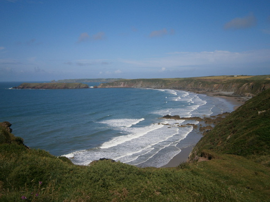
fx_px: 281
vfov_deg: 39.7
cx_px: 135
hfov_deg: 51.4
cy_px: 101
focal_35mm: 36
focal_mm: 6.4
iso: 80
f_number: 8.7
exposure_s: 1/320
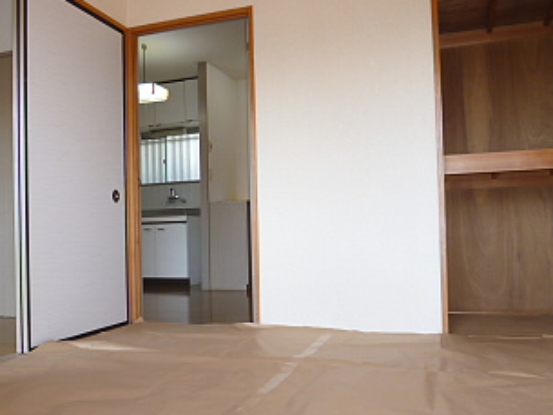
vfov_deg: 42.9
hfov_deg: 55.2
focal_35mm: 33
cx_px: 239
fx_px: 527
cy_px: 222
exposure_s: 1/60
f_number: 2.5
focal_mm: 4.3
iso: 100
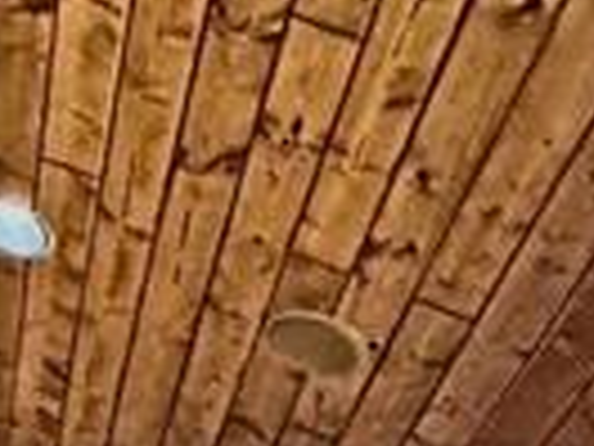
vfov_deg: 9.0
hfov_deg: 16.6
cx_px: -256
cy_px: 1581
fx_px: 1870
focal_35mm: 109
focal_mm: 2.22
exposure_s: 1/120
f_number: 2.2
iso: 320
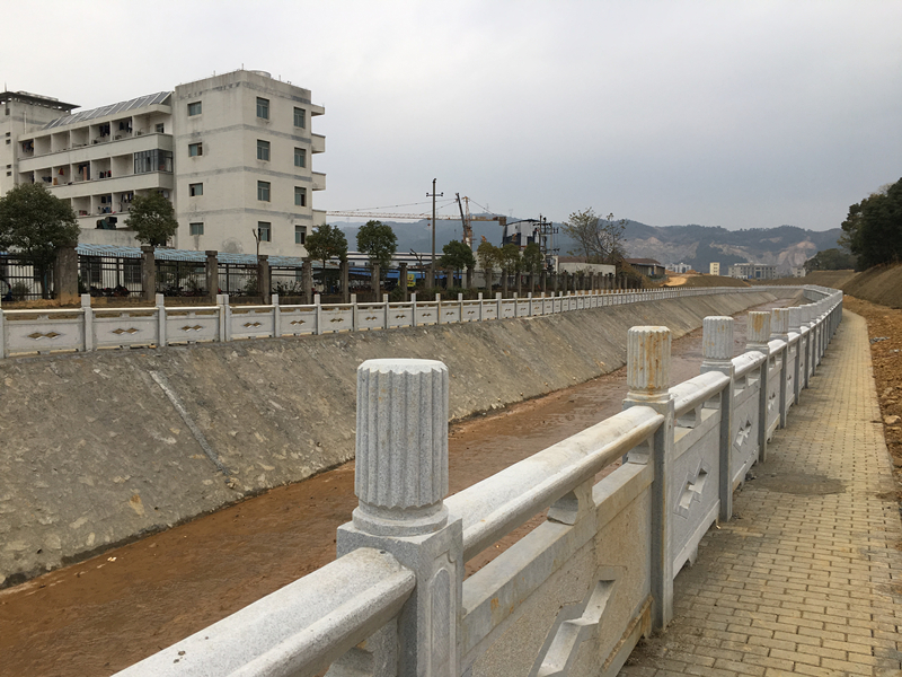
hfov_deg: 61.7
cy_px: 338
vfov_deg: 48.2
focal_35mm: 29
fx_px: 756
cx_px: 451
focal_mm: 4.15
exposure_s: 1/203
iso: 25
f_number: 2.2
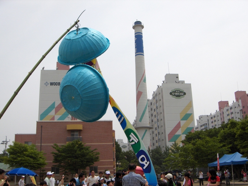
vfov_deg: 36.8
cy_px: 93
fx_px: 279
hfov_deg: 47.9
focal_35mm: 39
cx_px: 124
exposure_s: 1/1250
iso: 100
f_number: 4.8
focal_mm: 8
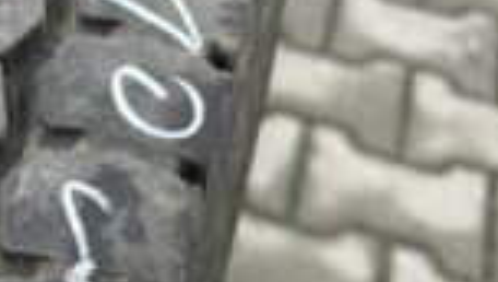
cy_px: 90
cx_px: -164
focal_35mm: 80
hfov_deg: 23.2
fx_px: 1058
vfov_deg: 15.1
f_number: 1.5
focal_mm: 5.7
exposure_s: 1/238
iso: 40
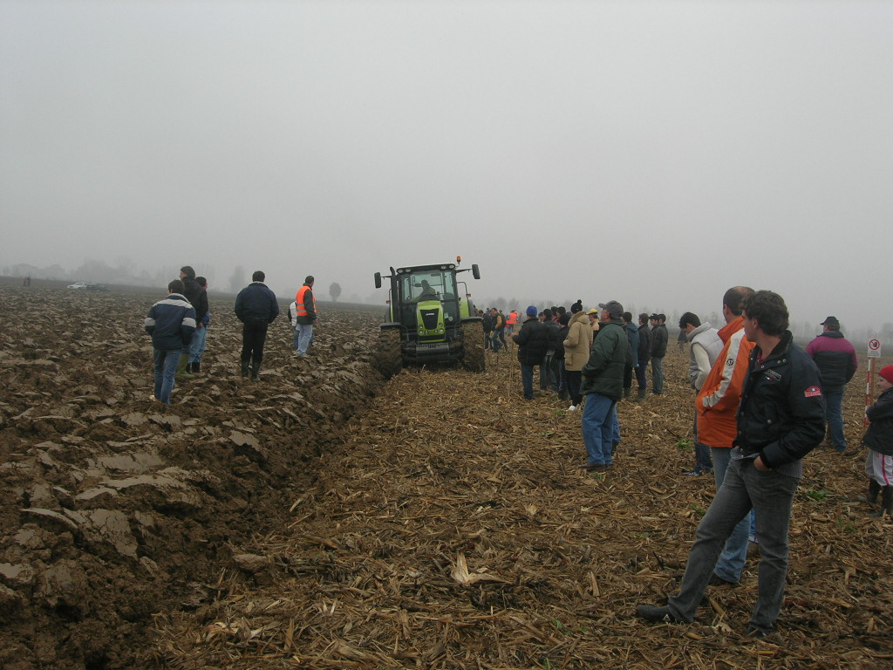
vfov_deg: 37.7
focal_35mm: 38
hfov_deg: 49.0
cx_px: 446
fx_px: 980
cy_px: 335
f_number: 4.8
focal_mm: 7.8
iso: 64
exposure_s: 1/176
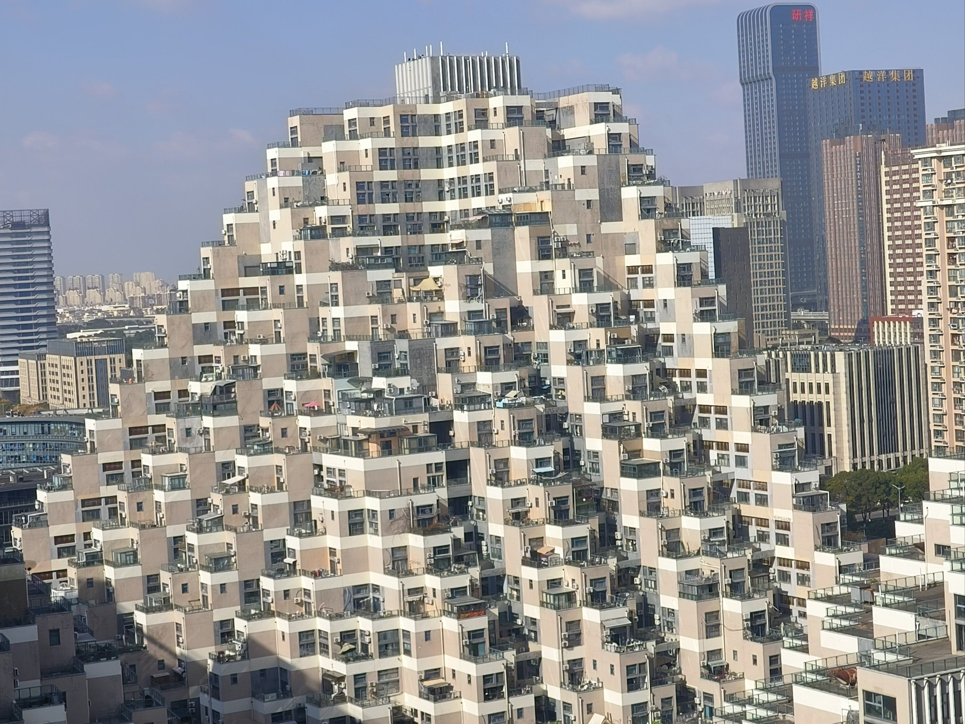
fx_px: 1756
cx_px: 482
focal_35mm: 63
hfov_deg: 30.7
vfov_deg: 23.3
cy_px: 362
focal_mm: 7.08
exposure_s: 1/2000
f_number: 2
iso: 50
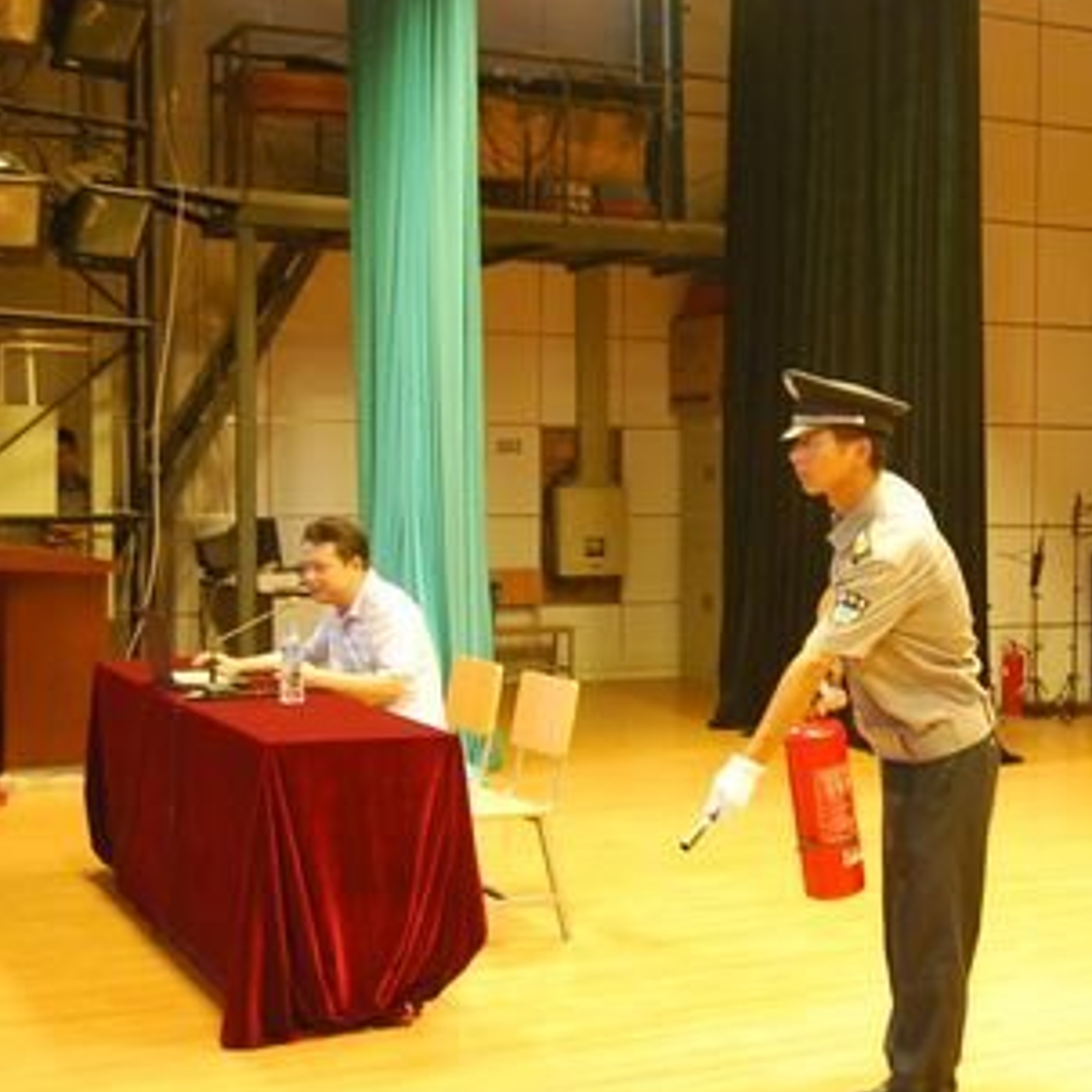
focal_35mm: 55
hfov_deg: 30.7
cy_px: 573
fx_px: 1963
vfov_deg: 31.1
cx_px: 785
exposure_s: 1/20
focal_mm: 26
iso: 1600
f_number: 4.2
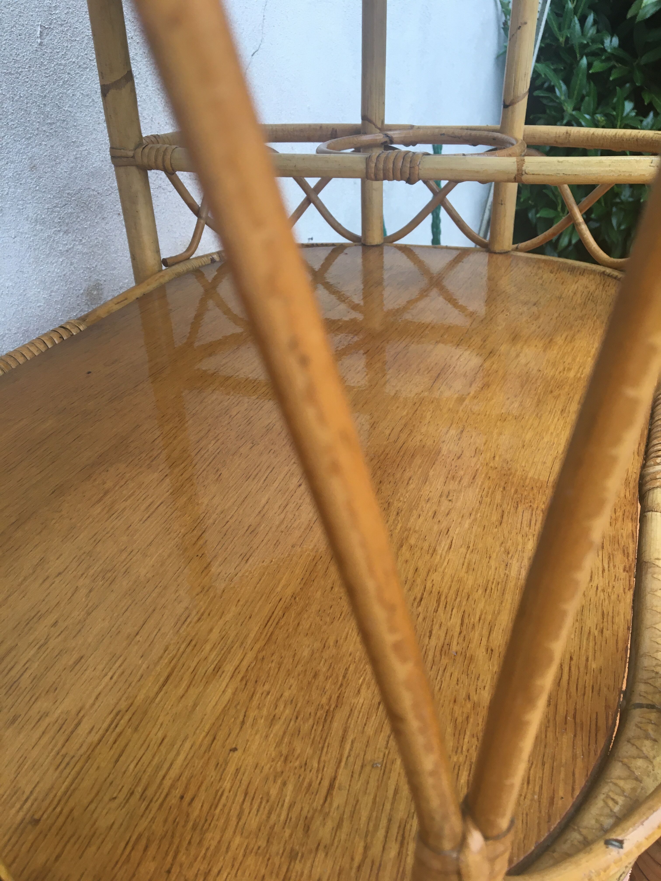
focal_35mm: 29
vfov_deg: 61.7
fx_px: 738
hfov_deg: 48.2
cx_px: 330
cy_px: 440
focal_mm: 4.15
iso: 25
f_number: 2.2
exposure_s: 1/33
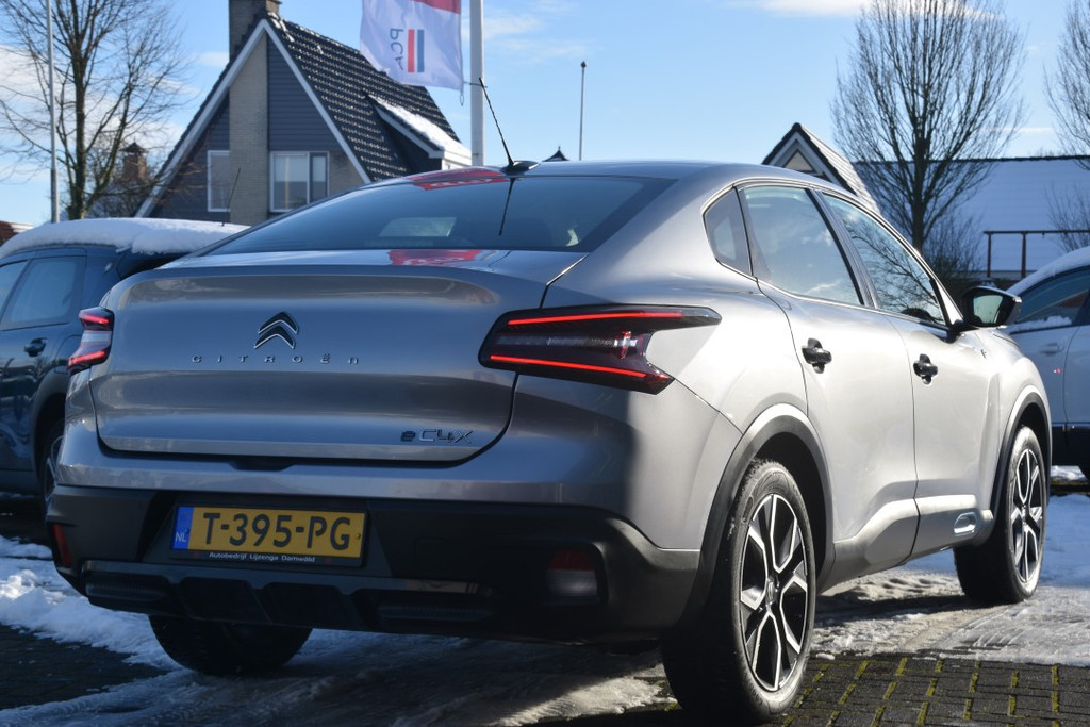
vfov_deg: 21.6
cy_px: 364
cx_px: 545
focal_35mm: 63
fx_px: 1908
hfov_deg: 31.9
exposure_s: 1/320
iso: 200
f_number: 9
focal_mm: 42
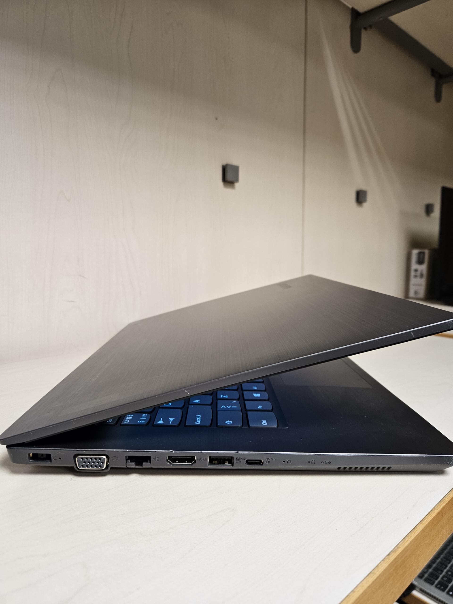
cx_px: 226
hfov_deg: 58.9
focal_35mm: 23
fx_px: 401
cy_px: 302
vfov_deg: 73.9
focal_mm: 5.4
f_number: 1.8
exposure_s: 1/100
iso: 200
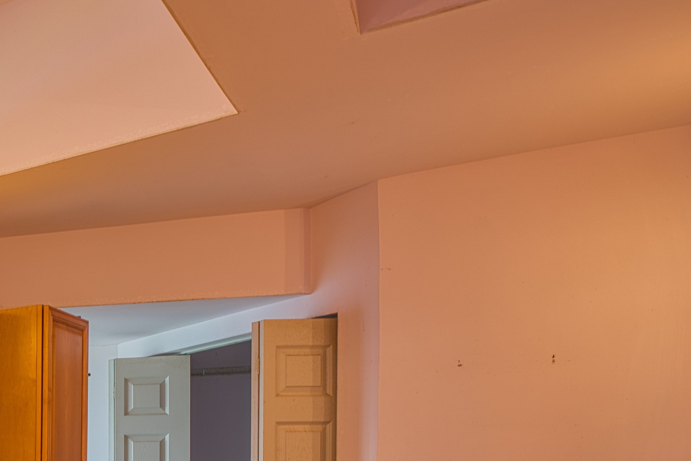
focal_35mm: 43
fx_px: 821
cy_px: 478
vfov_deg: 29.0
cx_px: -259
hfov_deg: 31.7
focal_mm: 14.6
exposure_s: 1/15
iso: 50
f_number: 4
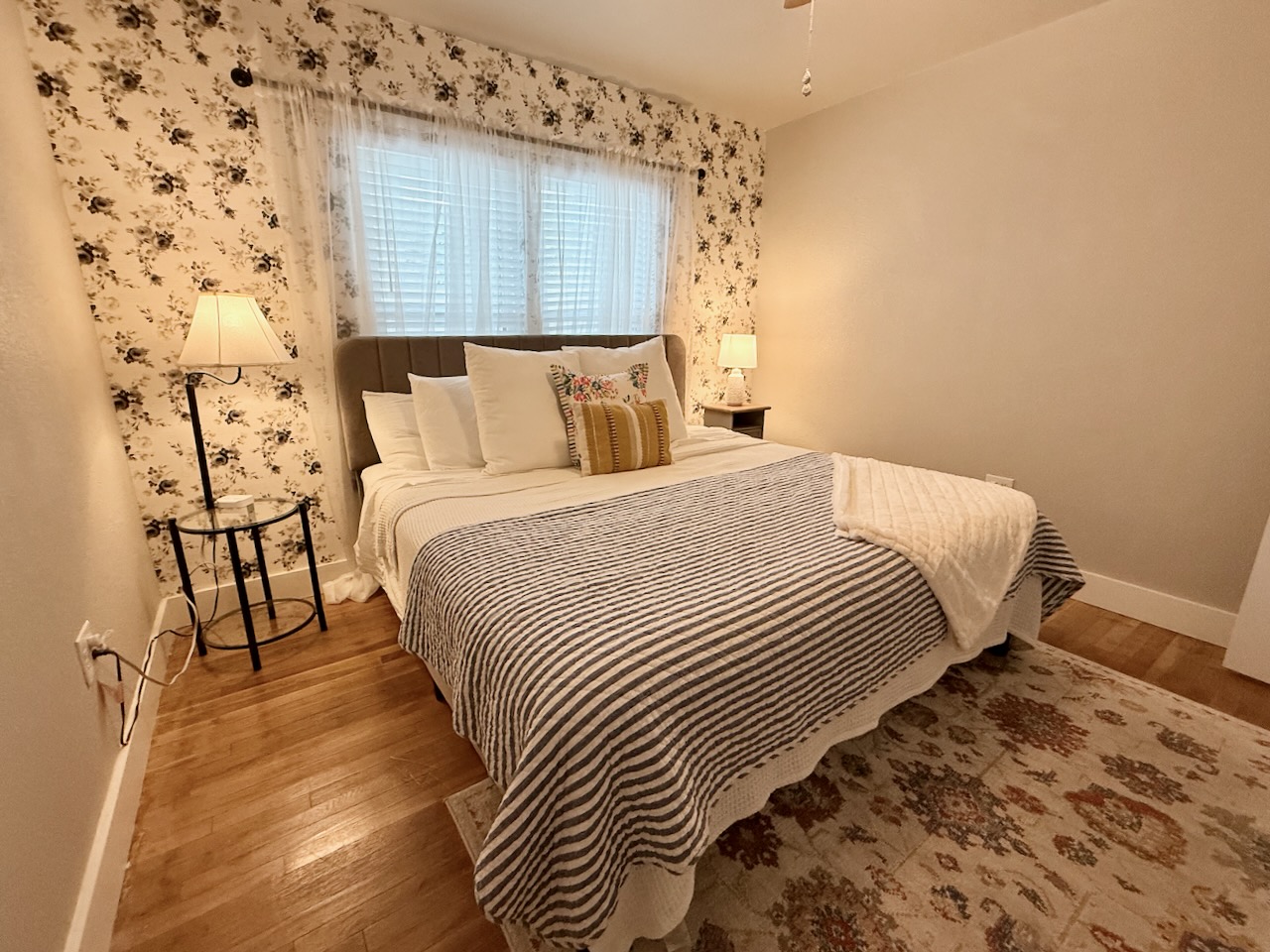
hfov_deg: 102.1
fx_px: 514
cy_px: 476
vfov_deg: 85.7
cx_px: 635
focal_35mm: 14
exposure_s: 1/120
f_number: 2.2
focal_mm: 2.22
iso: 250
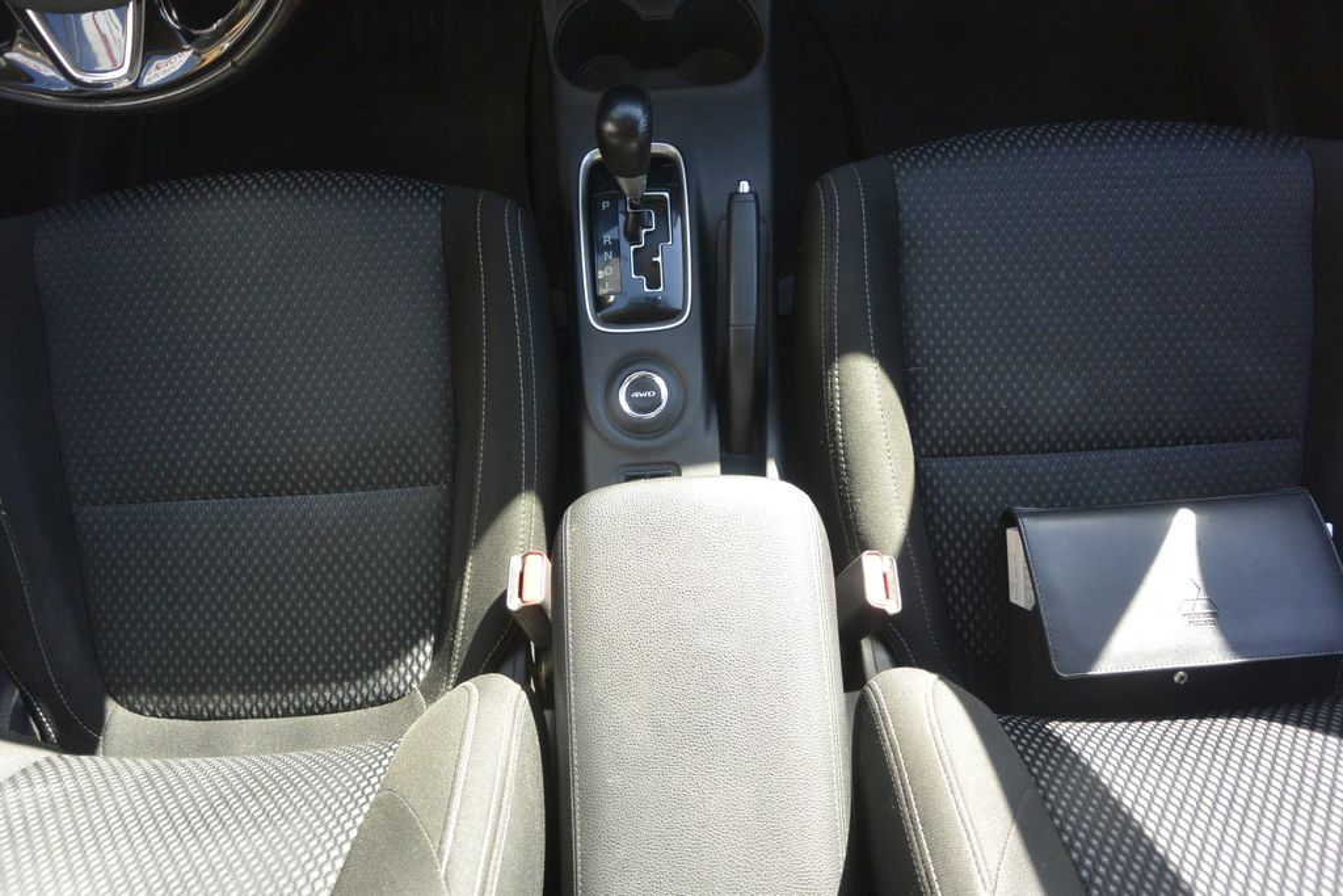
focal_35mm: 27
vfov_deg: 47.9
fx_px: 1007
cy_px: 448
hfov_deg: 67.4
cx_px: 672
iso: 200
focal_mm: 10
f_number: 3.5
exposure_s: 1/125
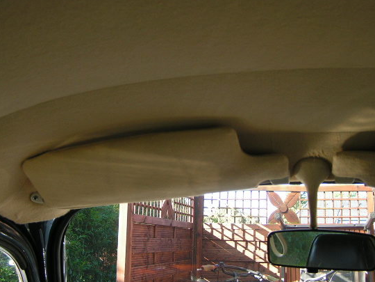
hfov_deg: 42.0
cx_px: 208
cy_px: 130
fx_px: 487
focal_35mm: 45
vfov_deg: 32.2
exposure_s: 1/60
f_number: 2.8
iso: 50
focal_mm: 6.3
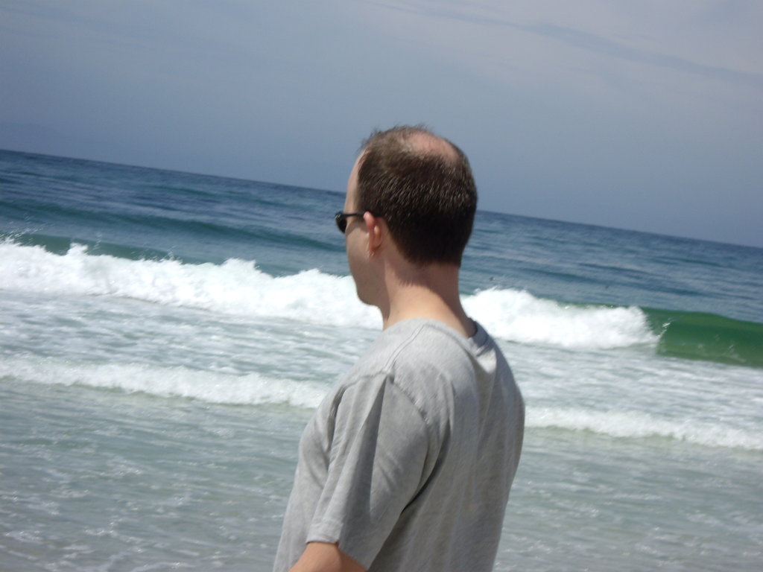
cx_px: 382
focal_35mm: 114
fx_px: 2513
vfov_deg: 13.0
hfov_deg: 17.3
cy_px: 286
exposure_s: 1/200
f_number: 8.3
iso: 50
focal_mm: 18.6
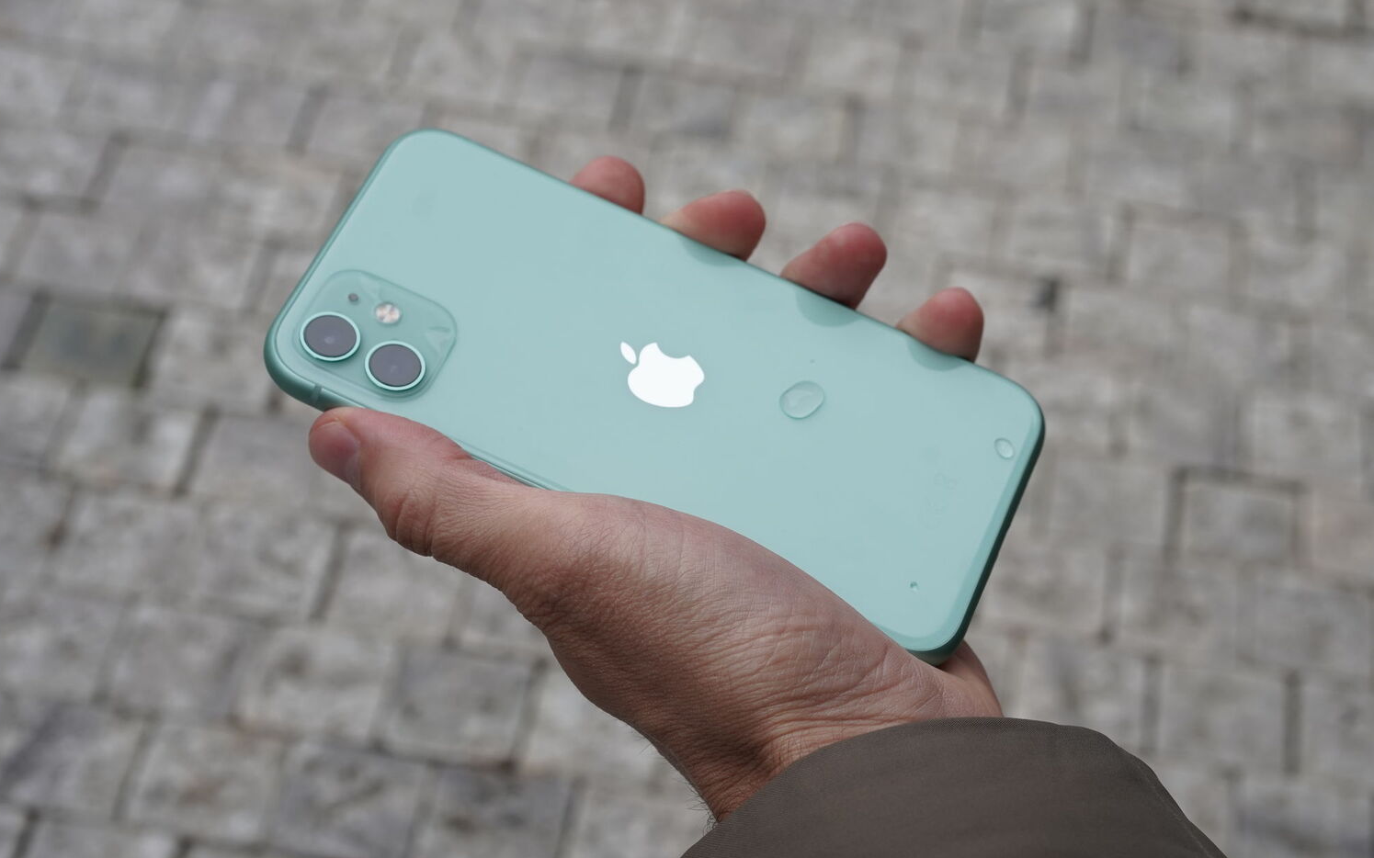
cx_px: 780
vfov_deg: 18.1
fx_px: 2696
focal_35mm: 72
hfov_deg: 28.6
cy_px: 396
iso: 200
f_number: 7.1
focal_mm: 55
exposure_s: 1/250
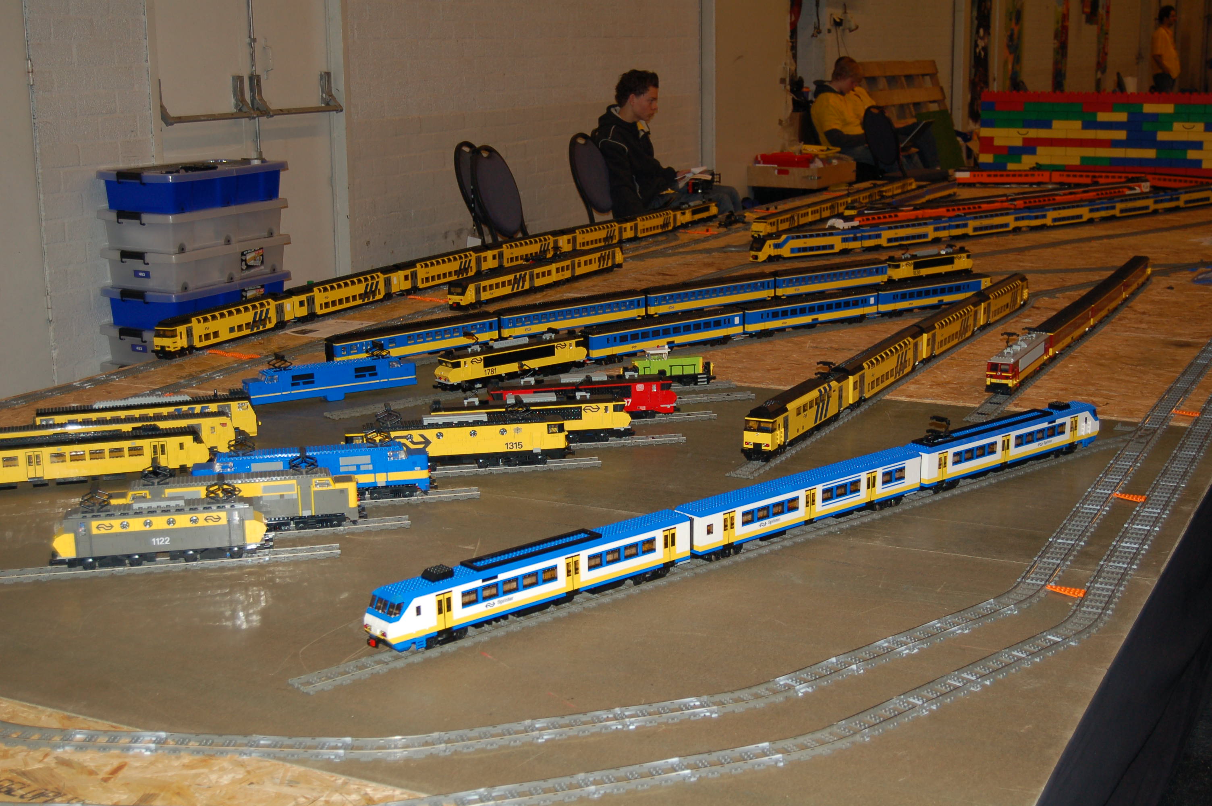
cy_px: 403
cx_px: 606
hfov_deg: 41.1
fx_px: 1615
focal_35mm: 48
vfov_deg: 28.0
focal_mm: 32
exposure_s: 1/60
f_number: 4.5
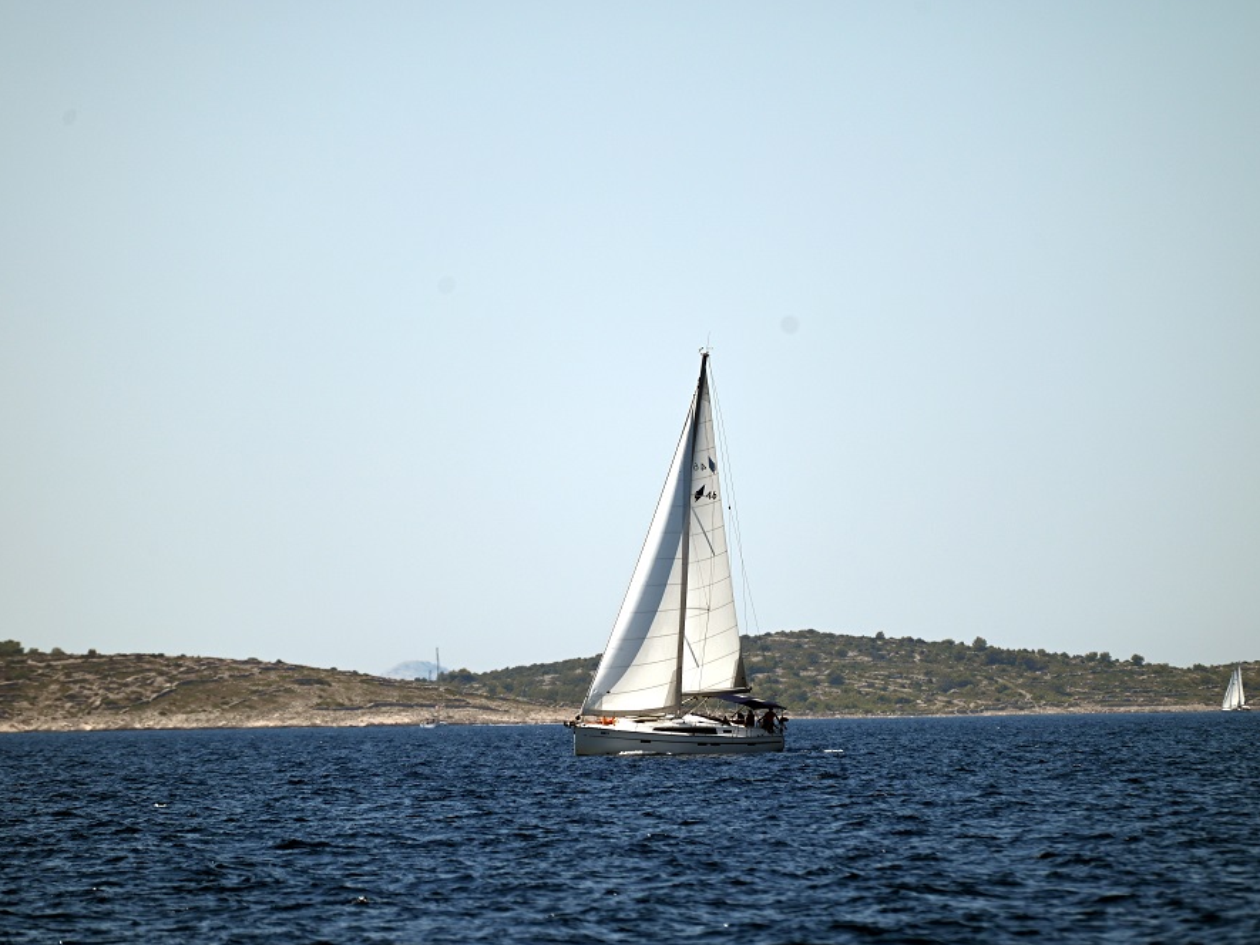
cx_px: 658
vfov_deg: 4.6
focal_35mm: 326
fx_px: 11868
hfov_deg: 6.1
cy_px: 473
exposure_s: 1/1250
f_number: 5.6
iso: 100
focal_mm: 300
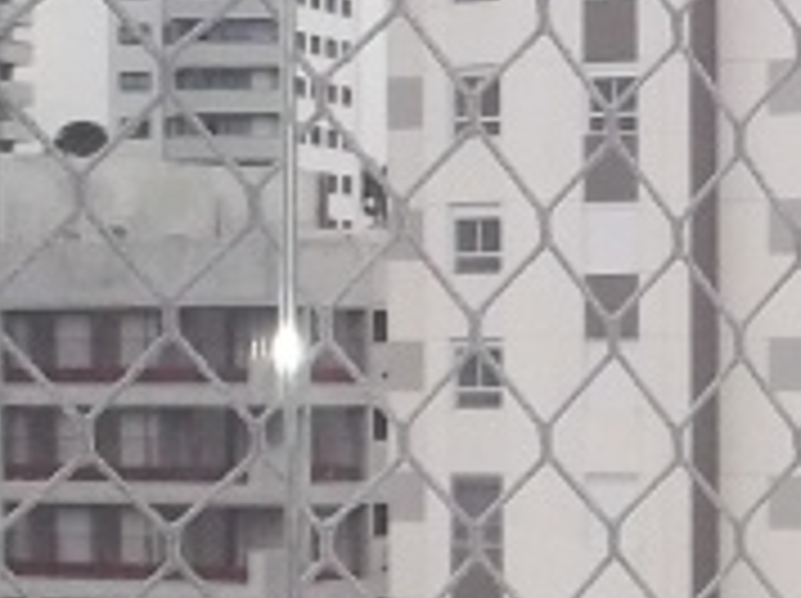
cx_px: 986
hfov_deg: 8.9
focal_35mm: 219
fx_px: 5061
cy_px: 508
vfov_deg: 6.8
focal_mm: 6.3
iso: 160
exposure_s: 1/500
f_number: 4.5
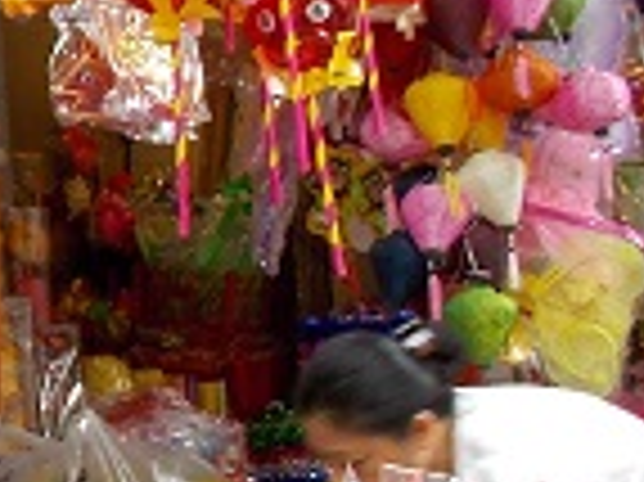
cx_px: -531
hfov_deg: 13.5
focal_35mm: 130
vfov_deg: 11.4
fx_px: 2417
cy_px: 221
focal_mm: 4.1
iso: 80
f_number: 3.3
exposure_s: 1/30
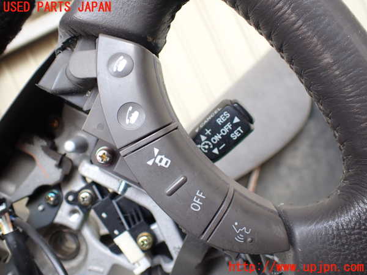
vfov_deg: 46.8
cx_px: 184
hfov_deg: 60.0
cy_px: 138
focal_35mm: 30
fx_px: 318
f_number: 2.3
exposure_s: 1/125
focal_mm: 5.4
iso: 125
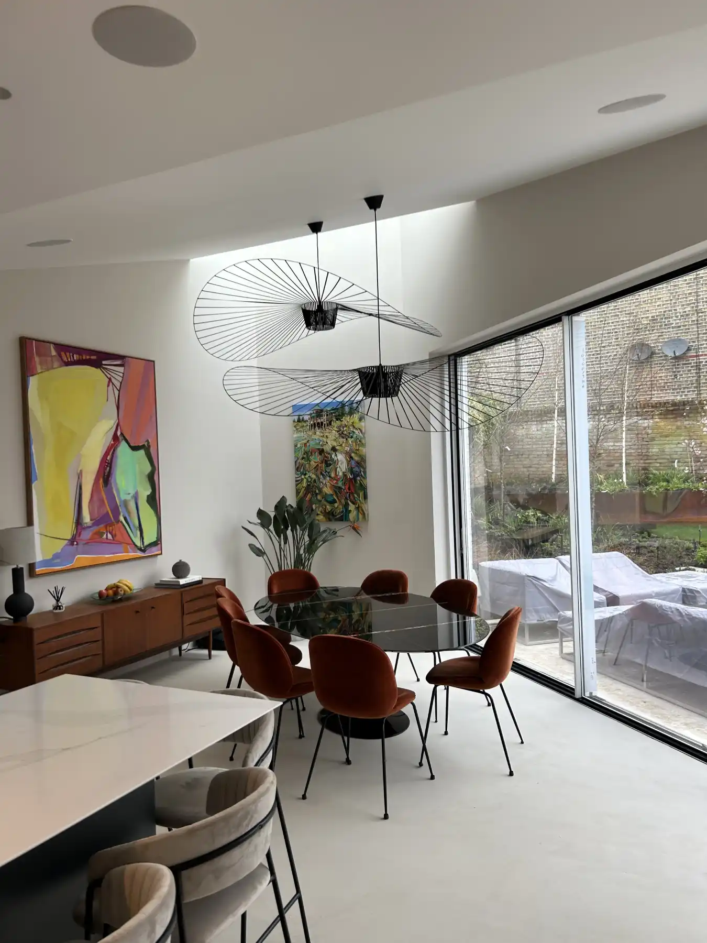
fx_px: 708
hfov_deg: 53.1
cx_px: 354
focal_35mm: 26
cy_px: 472
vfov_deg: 67.3
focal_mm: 5.7
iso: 32
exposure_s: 1/102
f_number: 1.5
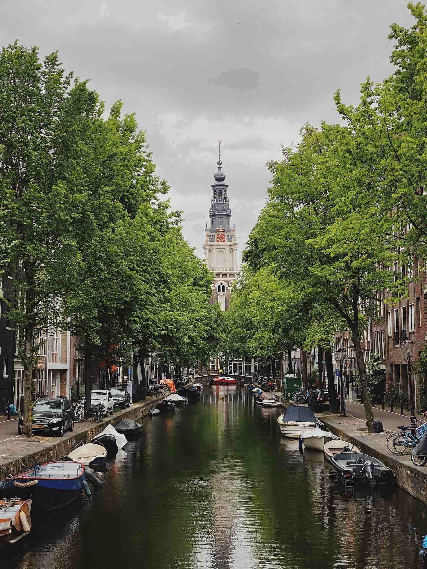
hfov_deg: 28.0
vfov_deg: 36.8
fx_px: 855
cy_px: 284
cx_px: 214
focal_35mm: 52
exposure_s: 1/122
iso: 20
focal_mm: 6
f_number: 2
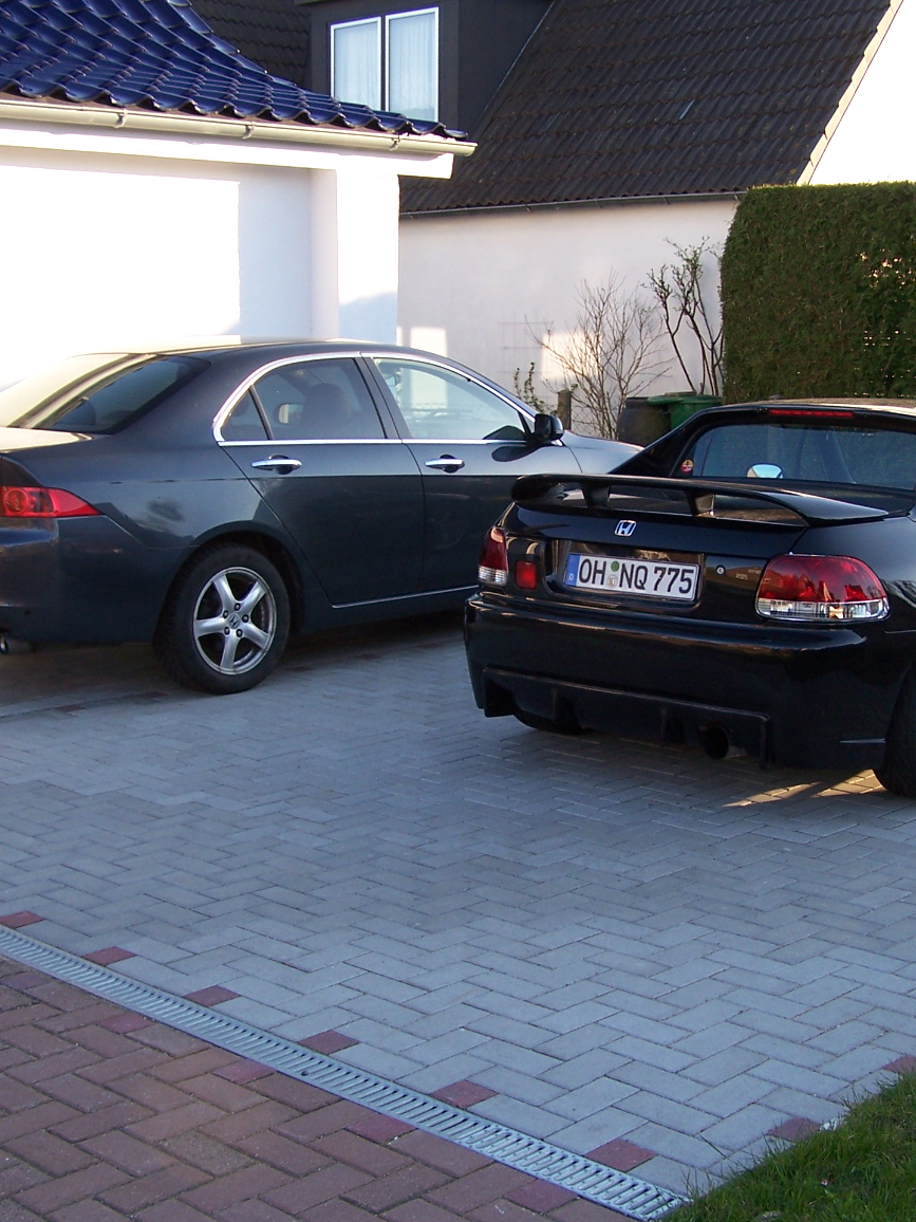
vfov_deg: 37.5
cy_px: 610
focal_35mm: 51
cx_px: 553
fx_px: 1799
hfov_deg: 28.5
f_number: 2.8
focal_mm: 6.3
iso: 80
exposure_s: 1/200
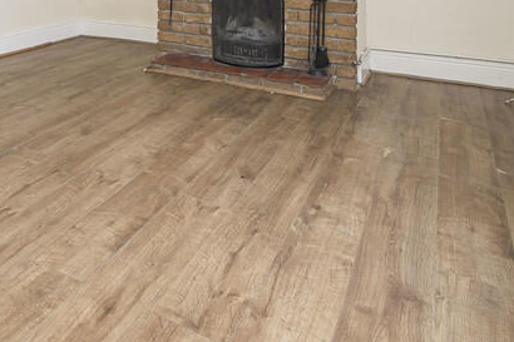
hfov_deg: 53.0
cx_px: 157
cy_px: -68
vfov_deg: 31.6
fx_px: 499
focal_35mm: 35
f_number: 7.1
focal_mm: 14
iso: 320
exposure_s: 1/125
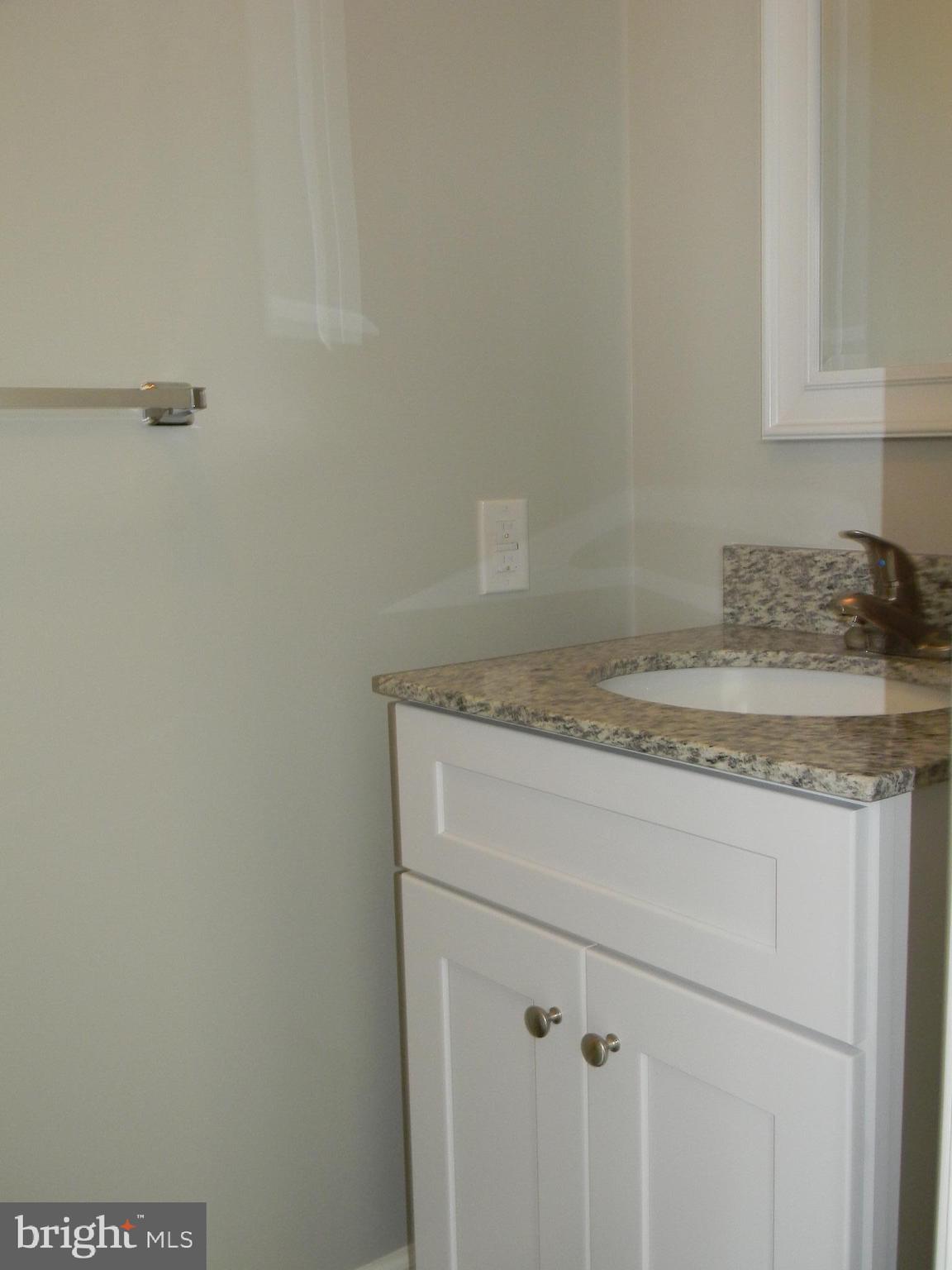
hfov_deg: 39.7
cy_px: 635
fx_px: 1320
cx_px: 476
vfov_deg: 51.4
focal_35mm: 36
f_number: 3.7
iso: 200
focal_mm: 6.4
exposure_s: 1/30
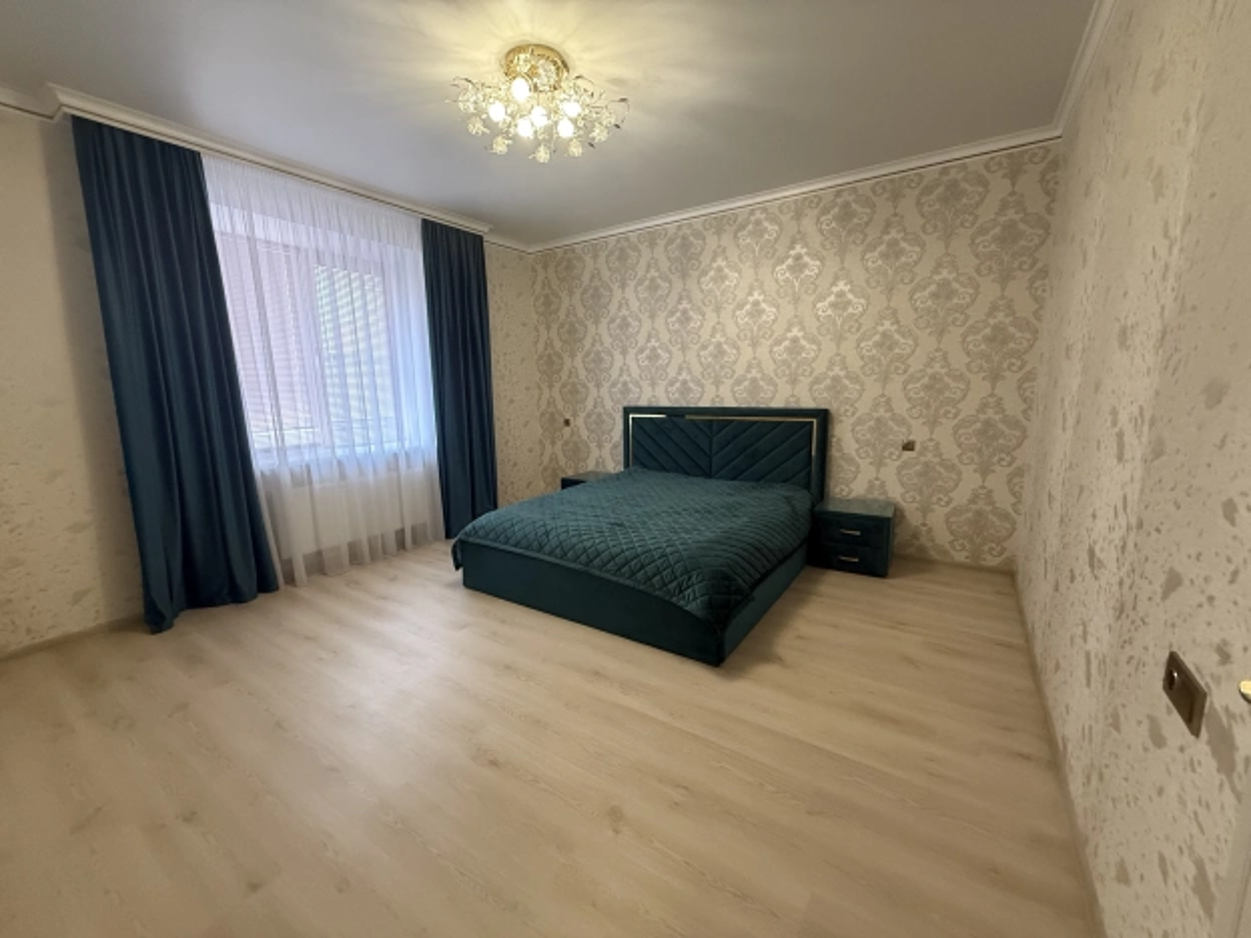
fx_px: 506
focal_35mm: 14
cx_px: 626
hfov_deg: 102.1
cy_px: 469
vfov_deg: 85.7
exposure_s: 1/50
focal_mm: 2.22
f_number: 2.2
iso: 500
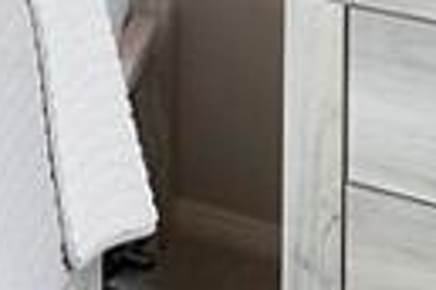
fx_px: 1538
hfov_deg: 10.7
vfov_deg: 8.7
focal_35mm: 127
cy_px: -602
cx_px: -886
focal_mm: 16
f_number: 5.6
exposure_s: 1/125
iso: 200
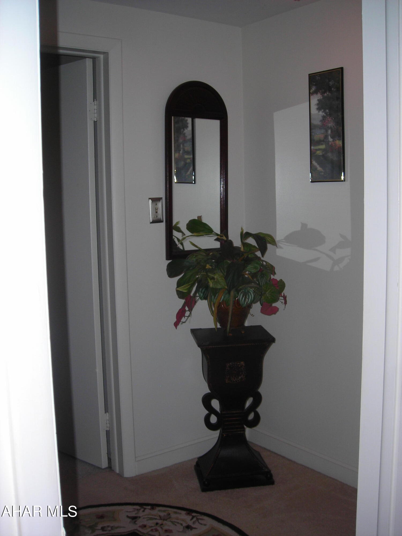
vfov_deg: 49.0
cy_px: 268
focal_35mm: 38
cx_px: 201
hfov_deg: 37.7
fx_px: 588
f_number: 3.2
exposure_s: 1/60.1
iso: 54
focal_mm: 6.3
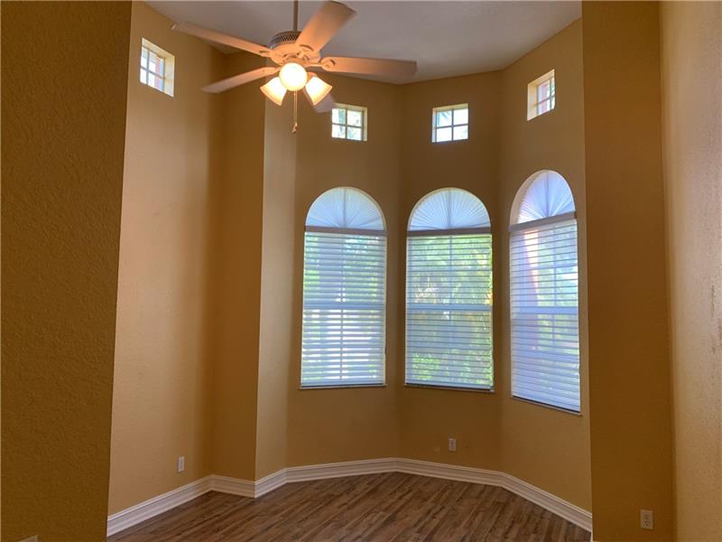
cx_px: 361
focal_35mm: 26
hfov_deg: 67.3
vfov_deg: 53.1
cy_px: 271
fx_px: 542
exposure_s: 1/120
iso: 80
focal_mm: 4.25
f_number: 1.8
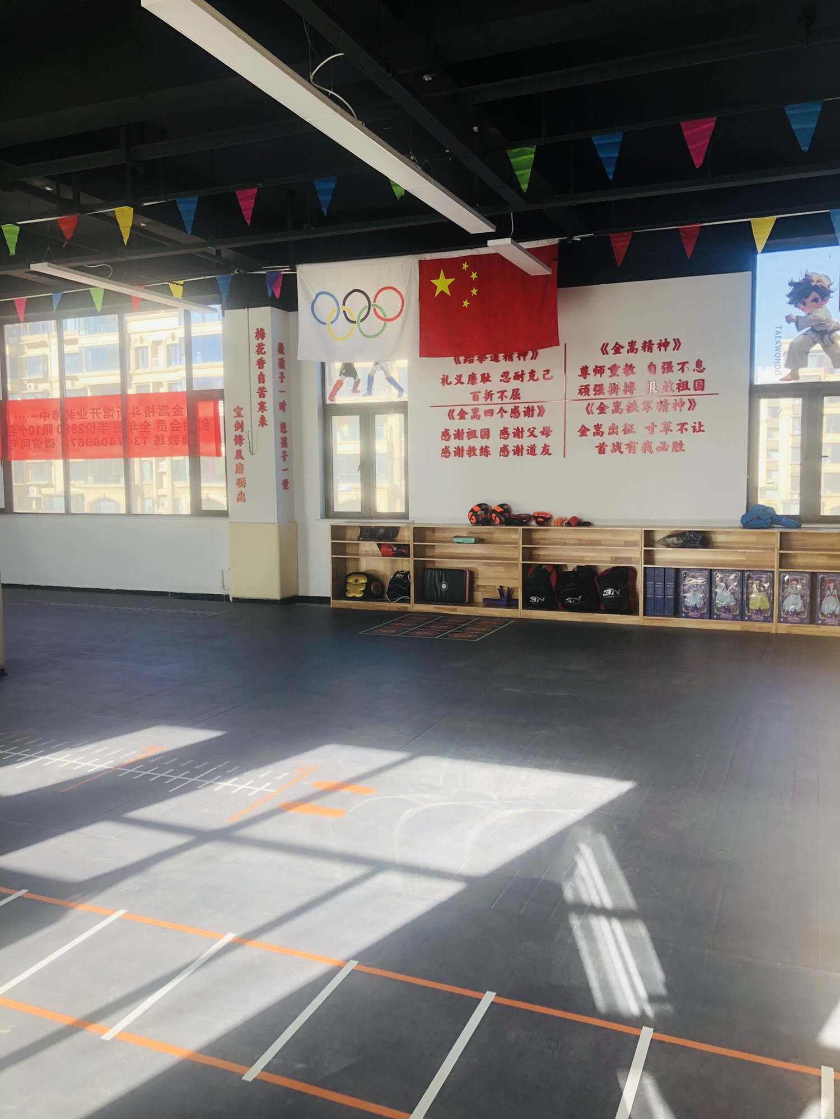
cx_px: 420
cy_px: 560
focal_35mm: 28
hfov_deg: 49.7
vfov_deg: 63.4
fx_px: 906
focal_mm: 3.99
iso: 20
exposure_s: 1/128
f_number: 1.8
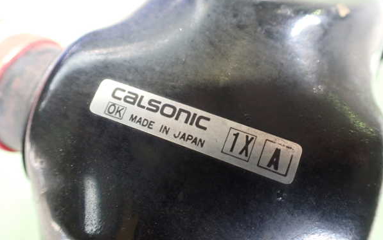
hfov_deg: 59.6
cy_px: 117
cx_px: 192
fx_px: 334
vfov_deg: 39.5
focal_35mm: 32
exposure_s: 1/60
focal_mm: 5.4
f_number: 2.3
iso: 800
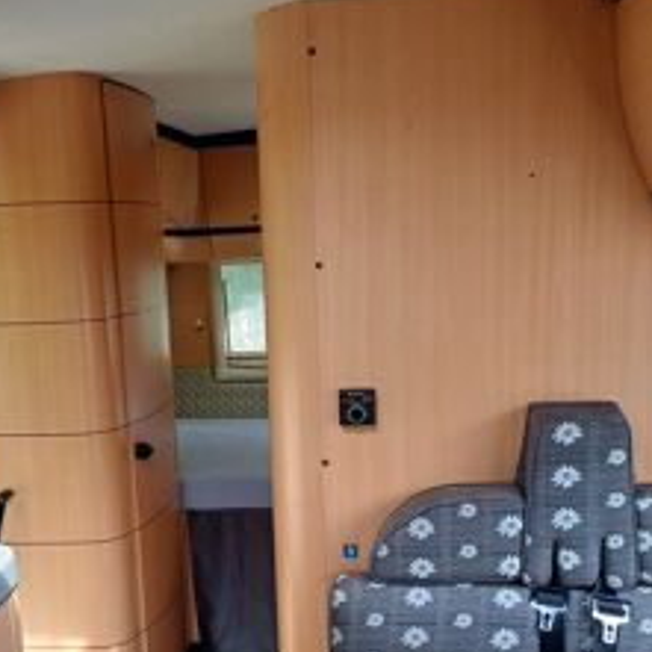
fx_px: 1023
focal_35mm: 48
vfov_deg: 34.9
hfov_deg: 35.2
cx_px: 245
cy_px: 448
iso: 50
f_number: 1.8
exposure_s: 1/100
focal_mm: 4.65
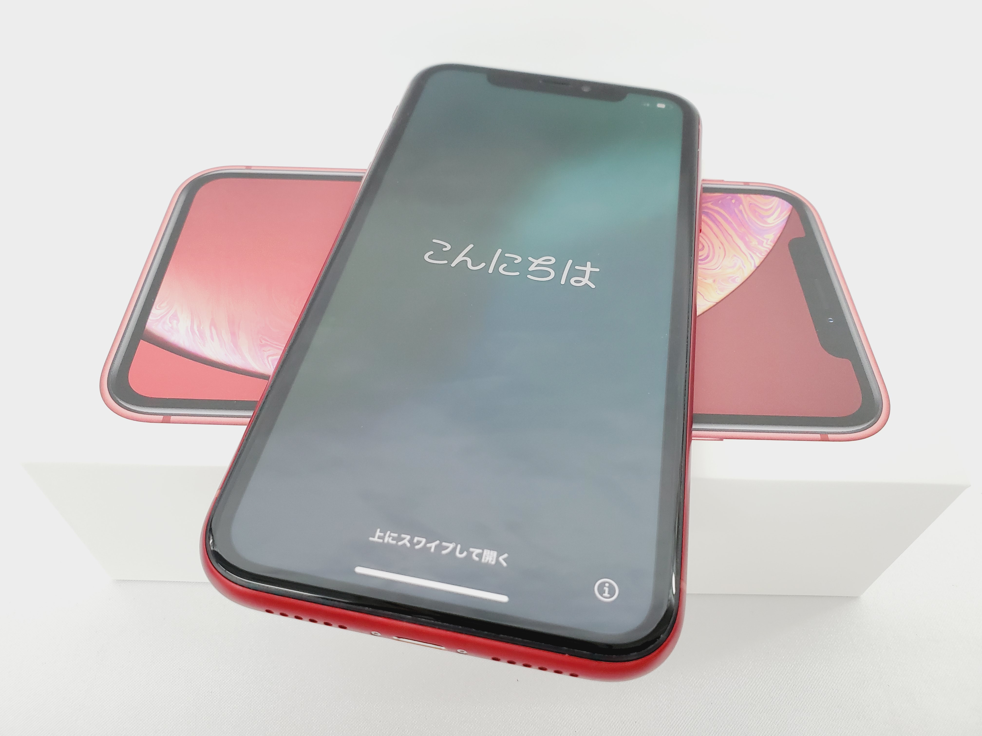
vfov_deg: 53.1
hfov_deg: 67.3
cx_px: 491
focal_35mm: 26
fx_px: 738
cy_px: 368
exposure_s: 1/50
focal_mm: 4.3
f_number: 2.4
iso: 200
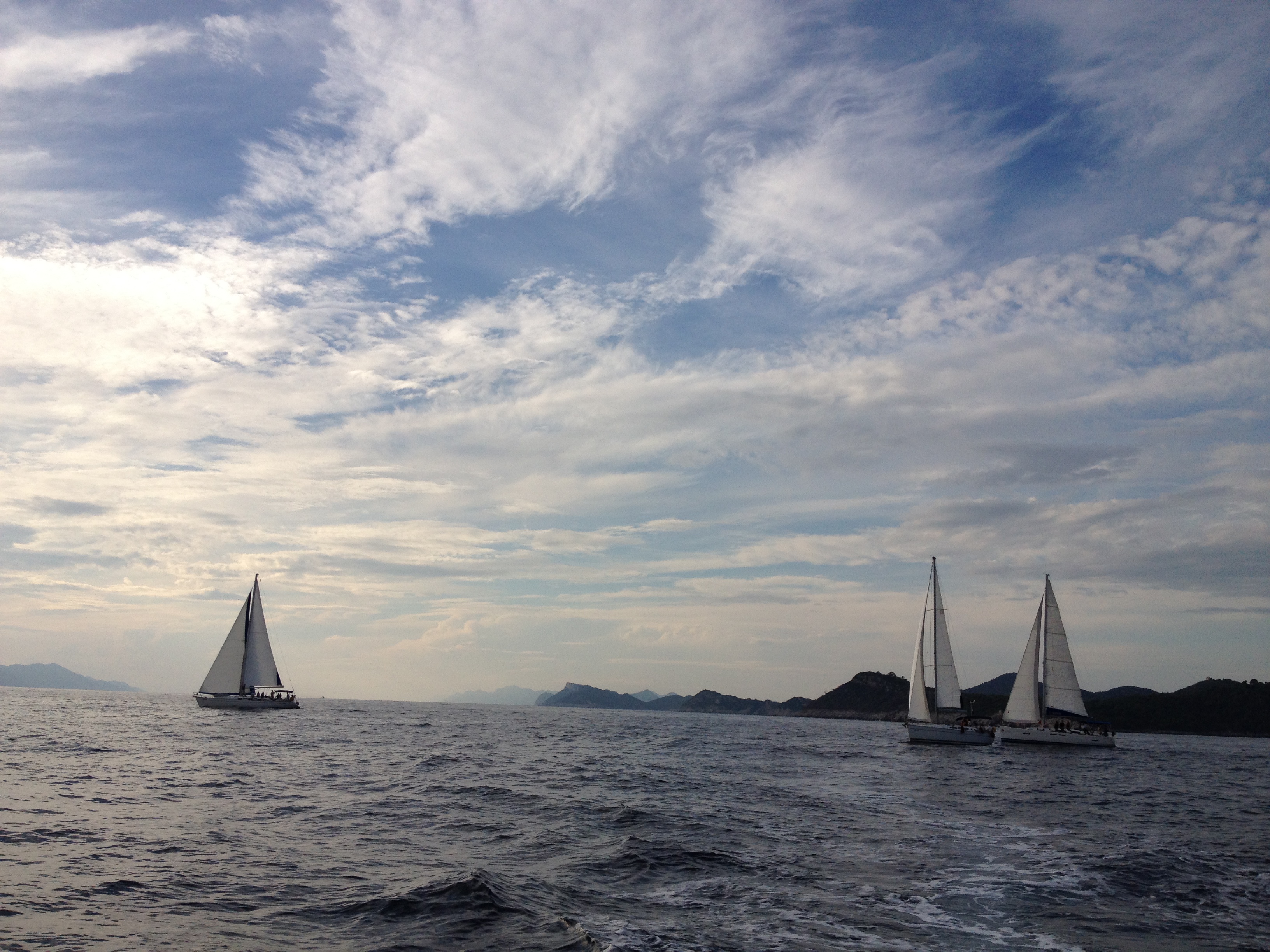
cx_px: 635
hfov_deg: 52.6
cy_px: 476
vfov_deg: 40.7
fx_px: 1284
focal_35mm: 35
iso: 50
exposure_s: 1/2907
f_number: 2.4
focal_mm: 4.28
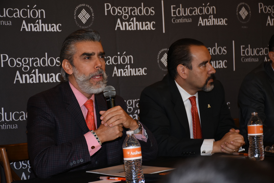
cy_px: 92
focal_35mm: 93
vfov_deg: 14.7
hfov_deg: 21.9
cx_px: 137
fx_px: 708
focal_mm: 62
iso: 640
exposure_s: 1/15
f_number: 5
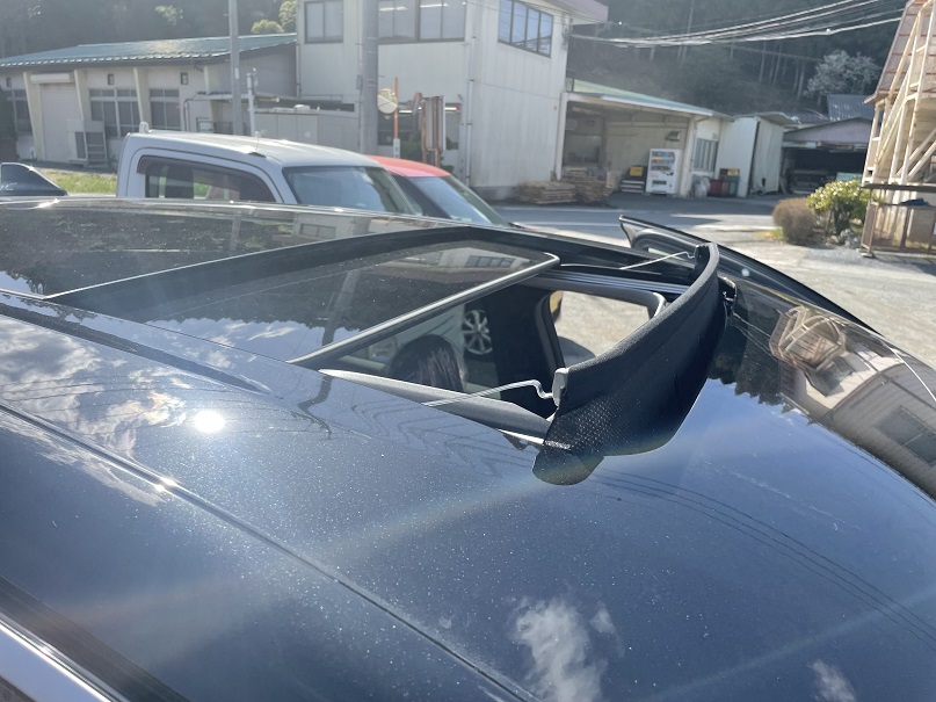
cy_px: 351
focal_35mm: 26
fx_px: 703
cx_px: 468
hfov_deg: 67.3
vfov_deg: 53.1
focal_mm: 4.2
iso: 32
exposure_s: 1/1916
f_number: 1.6
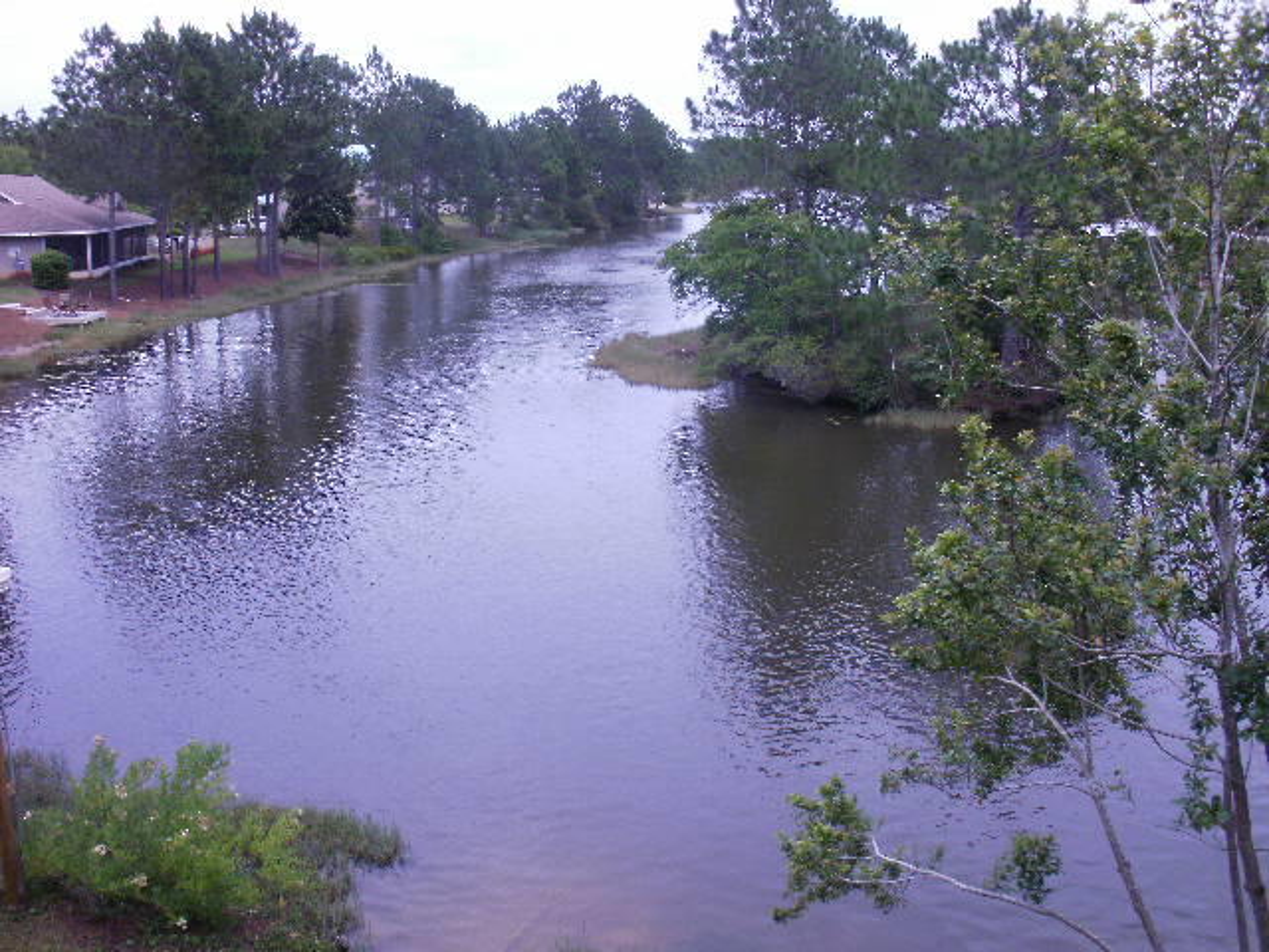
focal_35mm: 36
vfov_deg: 39.7
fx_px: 1320
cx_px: 634
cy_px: 476
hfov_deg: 51.4
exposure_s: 1/250
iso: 100
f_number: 5.6
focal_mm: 6.3
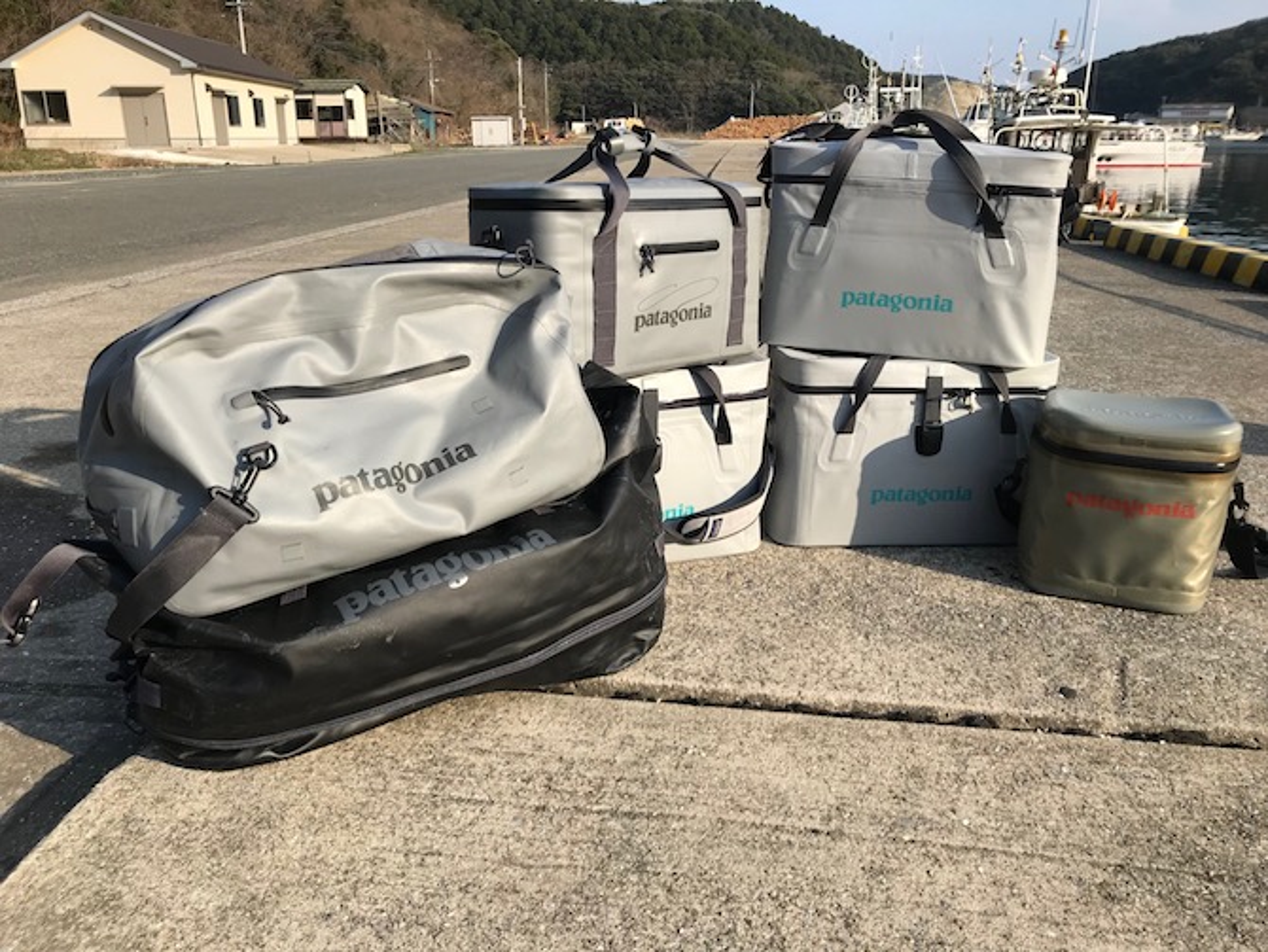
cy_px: 476
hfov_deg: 63.4
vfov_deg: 49.8
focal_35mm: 28
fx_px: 1026
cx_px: 634
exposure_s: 1/1681
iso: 20
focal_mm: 3.99
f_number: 1.8
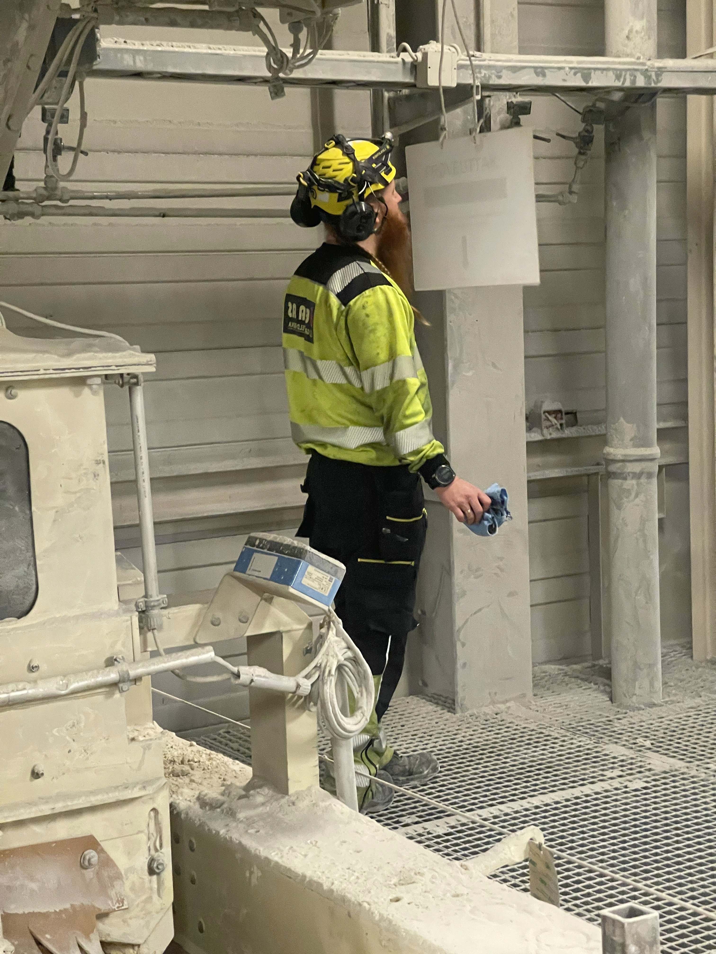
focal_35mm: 64
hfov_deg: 22.9
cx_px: 358
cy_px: 477
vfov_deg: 30.3
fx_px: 1765
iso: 640
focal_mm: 7.5
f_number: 2.2
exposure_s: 1/33
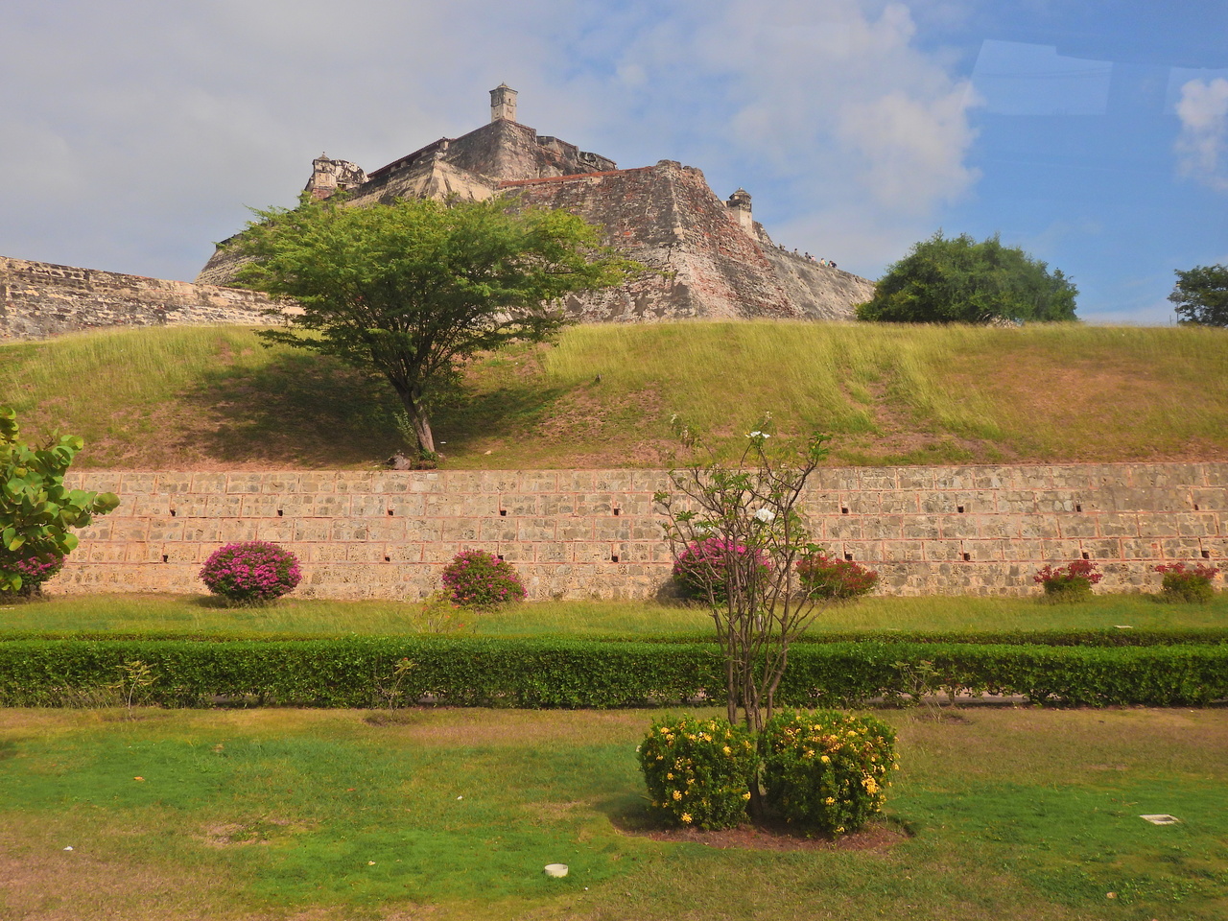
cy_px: 460
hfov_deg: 55.4
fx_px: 1171
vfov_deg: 42.9
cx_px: 614
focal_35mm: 33
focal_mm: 5.9
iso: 100
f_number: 3.2
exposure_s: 1/1000
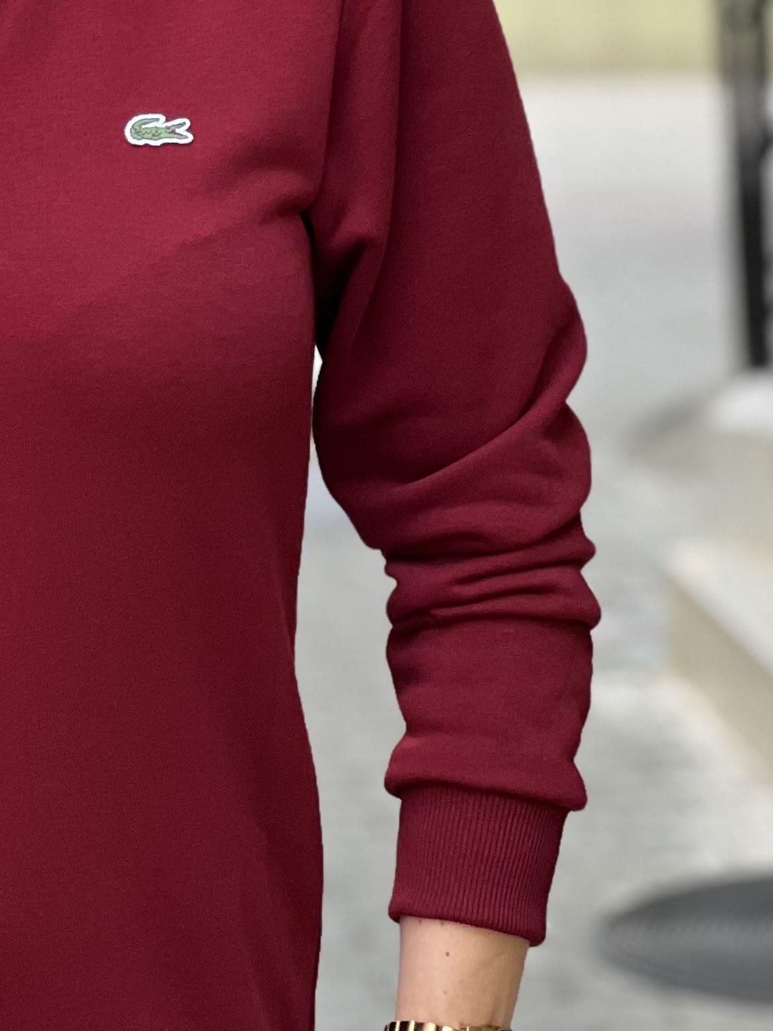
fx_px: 6043
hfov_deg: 7.3
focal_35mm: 203
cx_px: -147
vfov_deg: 9.7
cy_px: 22
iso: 80
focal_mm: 9
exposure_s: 1/121
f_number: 2.8
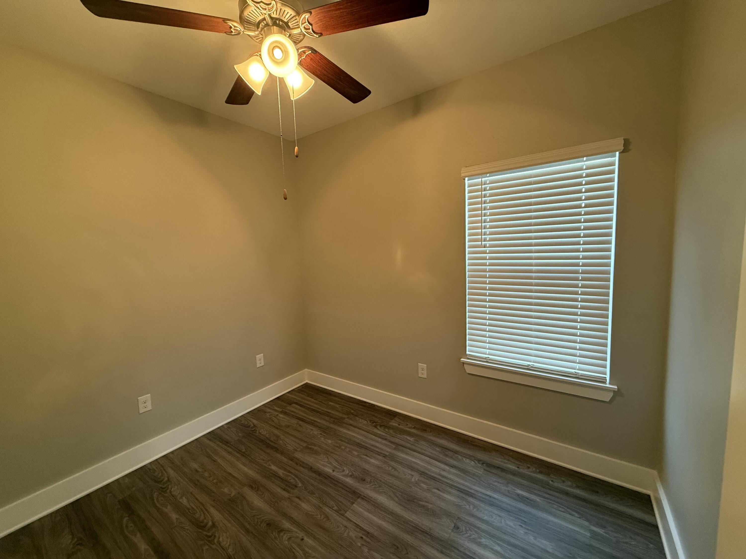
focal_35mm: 14
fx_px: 302
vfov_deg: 85.7
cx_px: 373
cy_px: 280
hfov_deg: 102.1
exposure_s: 1/60
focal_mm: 2.22
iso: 250
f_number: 2.2
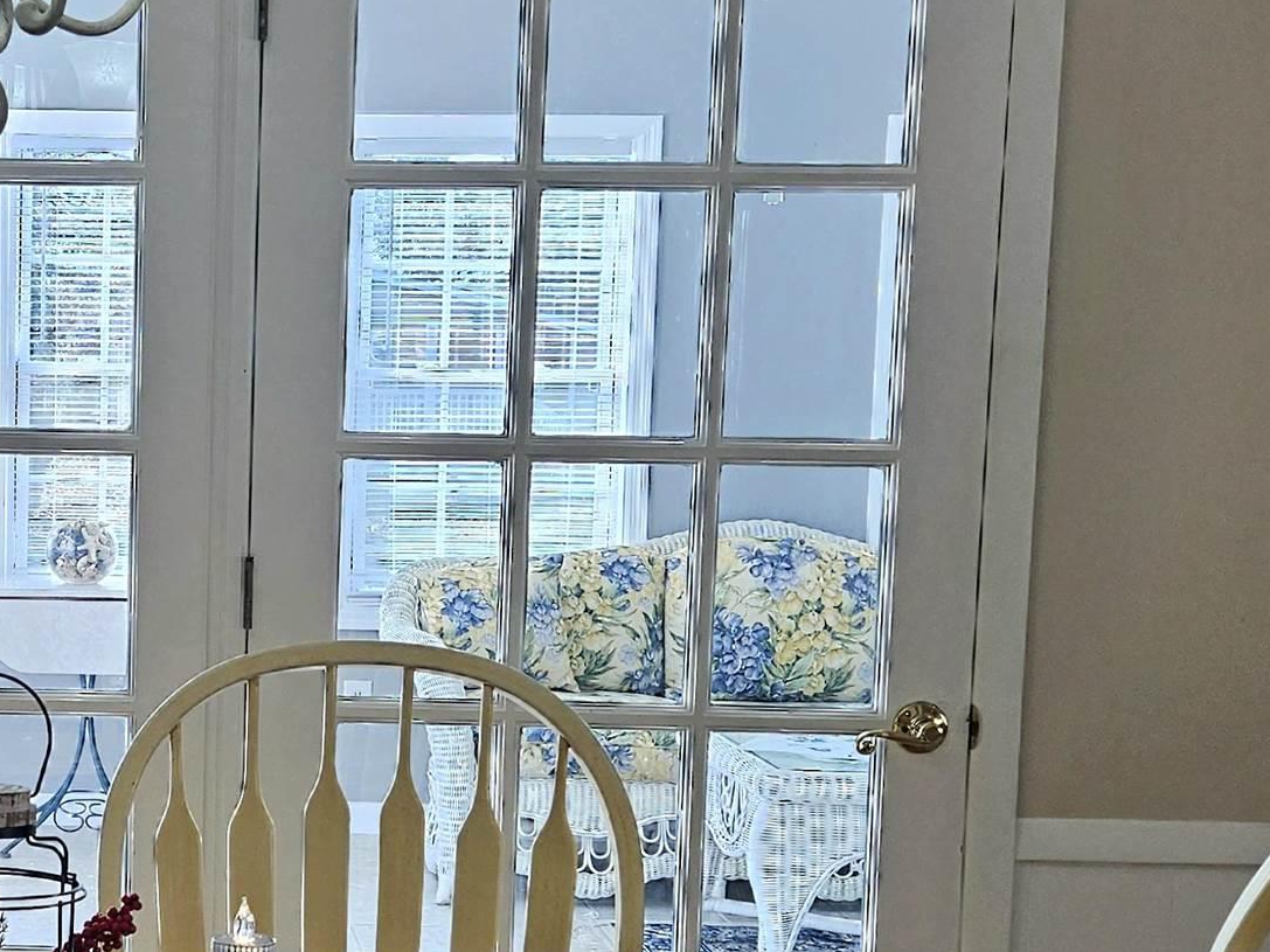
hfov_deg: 28.3
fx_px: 2384
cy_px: 556
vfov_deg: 22.6
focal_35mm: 65
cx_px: 57
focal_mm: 5.4
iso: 25
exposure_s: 1/130
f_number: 1.8
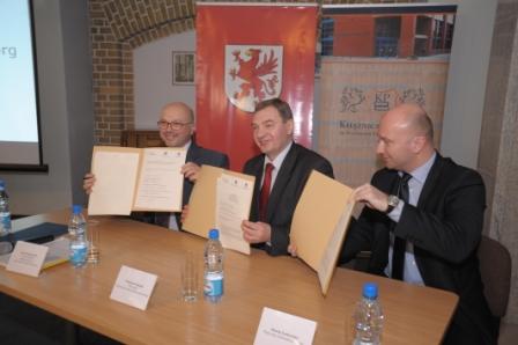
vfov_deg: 38.8
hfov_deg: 55.8
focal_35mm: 34
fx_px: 489
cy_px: 172
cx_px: 259
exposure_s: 1/40
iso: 1000
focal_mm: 34
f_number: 6.3
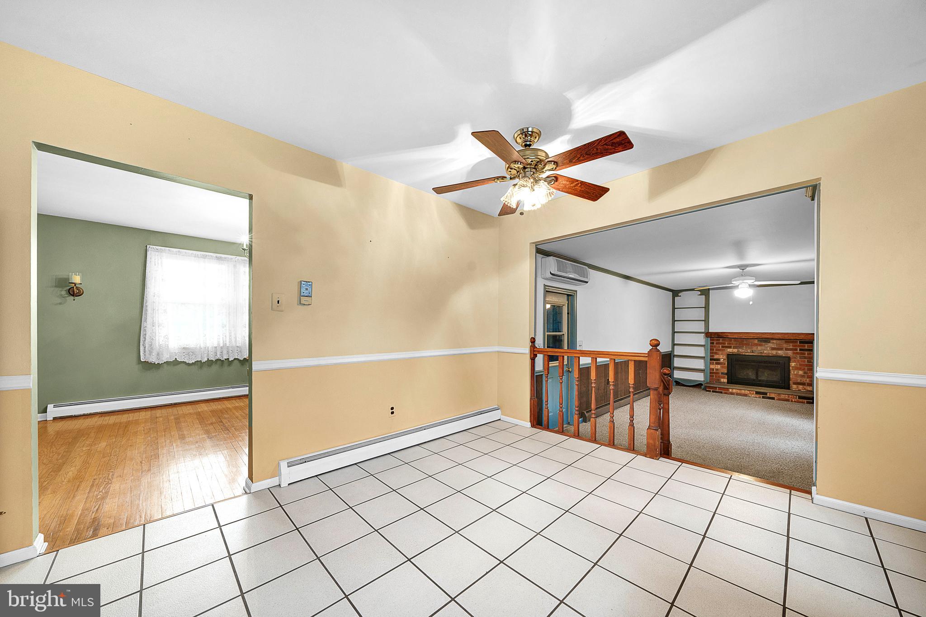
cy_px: 308
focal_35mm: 12
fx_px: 309
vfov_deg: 90.0
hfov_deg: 112.6
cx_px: 463
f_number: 8
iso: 400
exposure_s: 1/5
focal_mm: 12
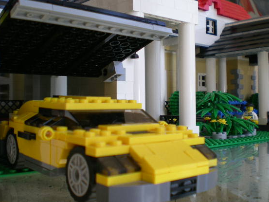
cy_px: 100
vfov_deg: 32.9
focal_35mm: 44
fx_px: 342
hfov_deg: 42.9
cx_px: 151
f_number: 3.1
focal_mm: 6.3
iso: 50
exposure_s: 1/140
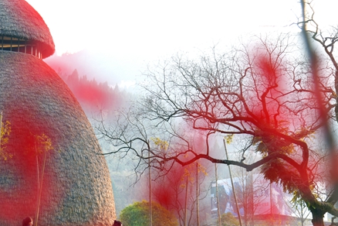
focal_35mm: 99
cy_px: 103
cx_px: 97
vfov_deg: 13.8
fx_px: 929
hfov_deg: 20.5
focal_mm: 62
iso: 250
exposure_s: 1/160
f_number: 4
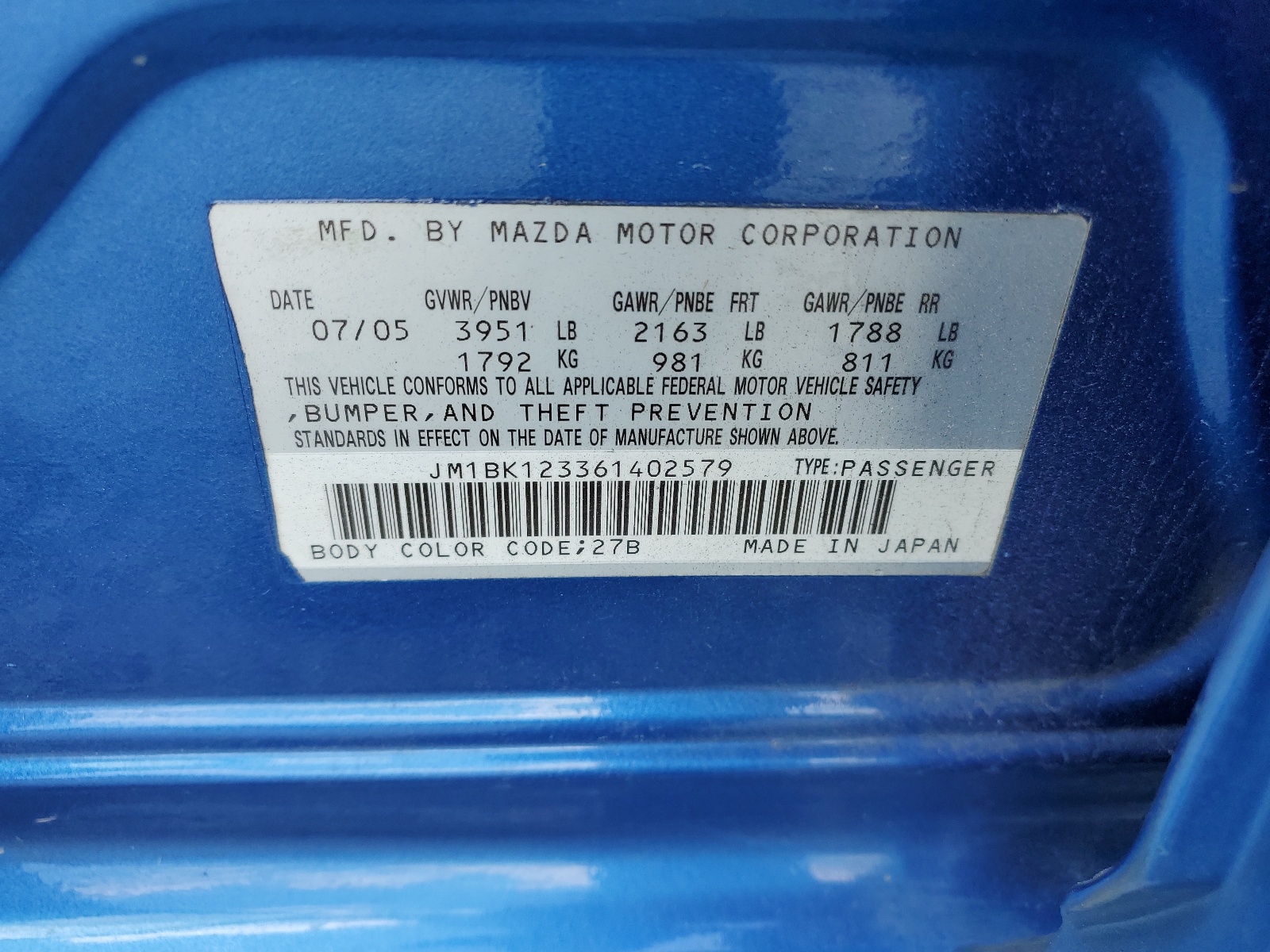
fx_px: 954
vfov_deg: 53.1
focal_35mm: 26
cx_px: 635
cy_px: 476
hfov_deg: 67.3
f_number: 1.5
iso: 50
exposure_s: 1/303
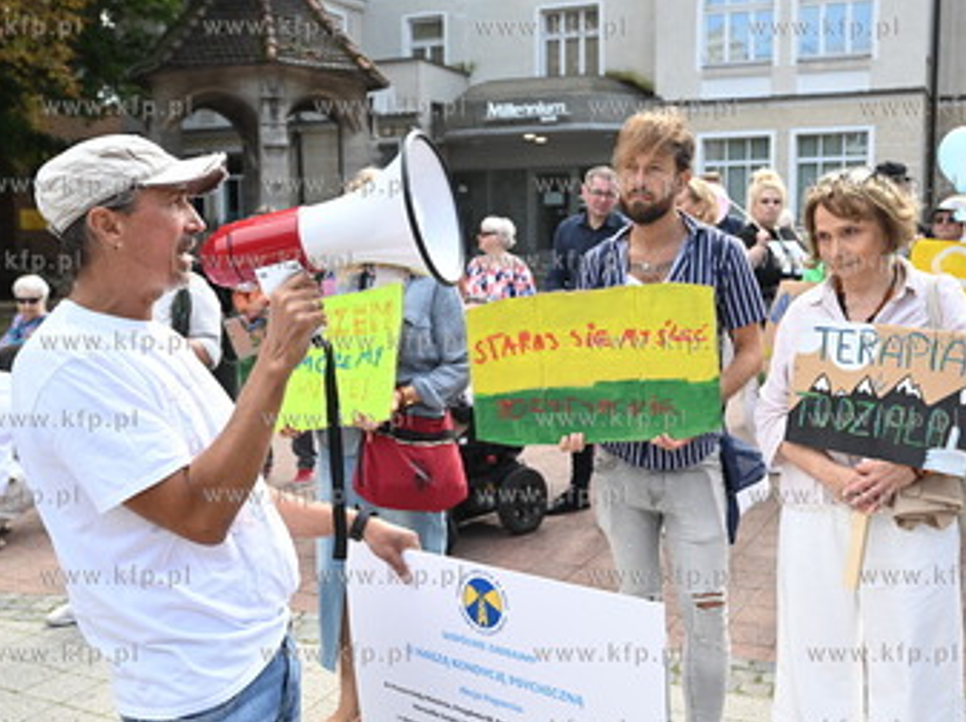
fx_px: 1115
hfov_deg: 46.8
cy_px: 380
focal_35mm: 40
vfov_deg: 35.9
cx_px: 490
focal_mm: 35
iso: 500
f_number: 5.6
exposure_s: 1/500
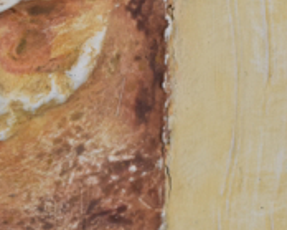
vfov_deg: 5.4
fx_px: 2417
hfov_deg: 6.7
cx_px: -147
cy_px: -67
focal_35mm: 285
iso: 800
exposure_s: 1/125
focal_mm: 55
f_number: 8
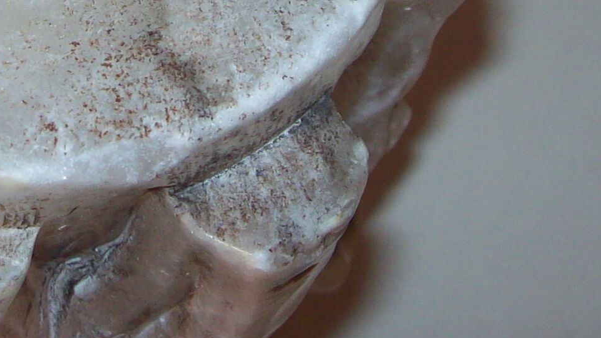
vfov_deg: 10.2
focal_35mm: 116
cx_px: 44
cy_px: -133
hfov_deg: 18.1
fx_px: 1848
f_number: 2.7
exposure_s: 1/64
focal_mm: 6
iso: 80
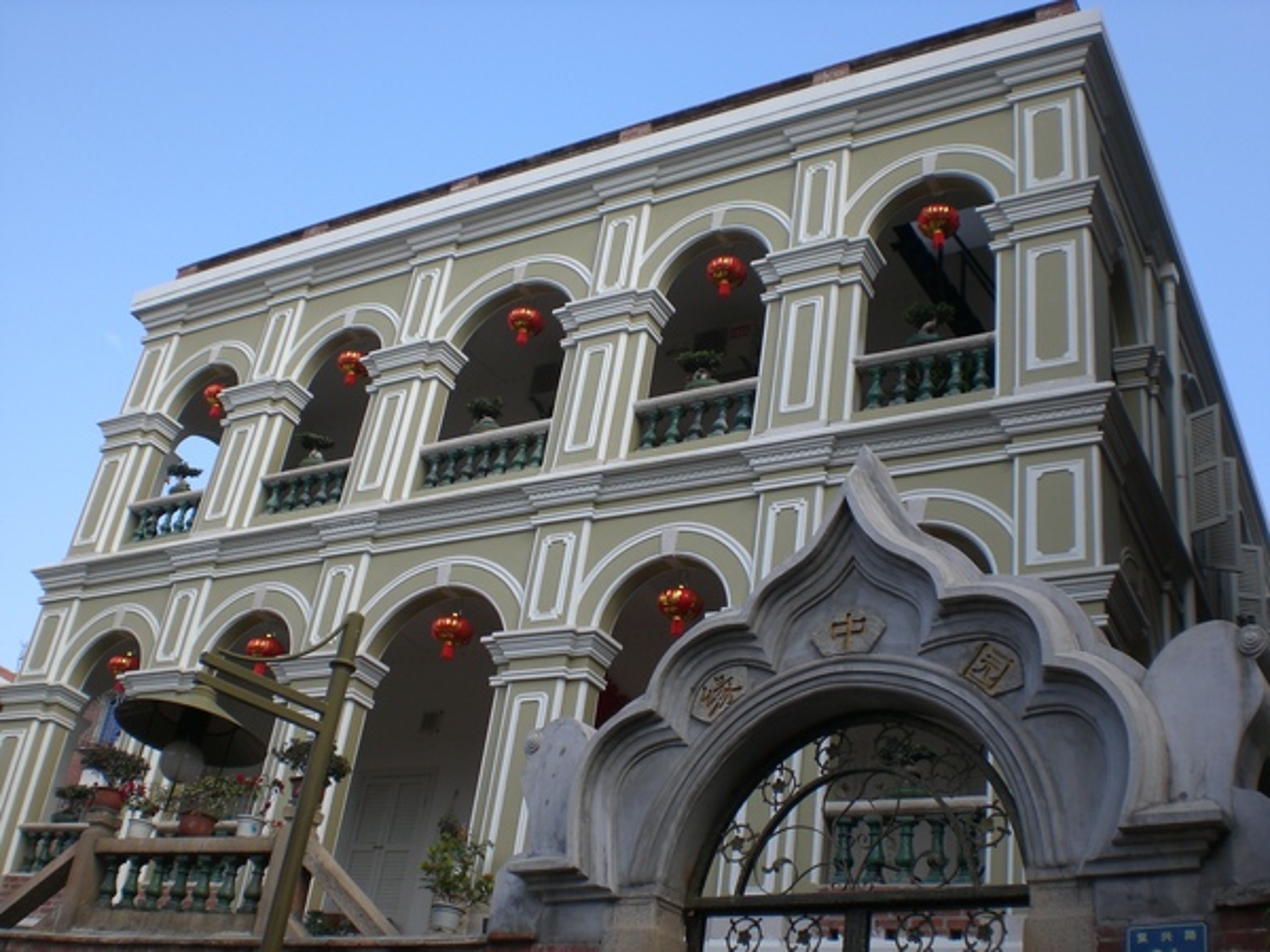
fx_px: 1394
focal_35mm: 38
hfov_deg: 49.0
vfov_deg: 37.7
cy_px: 476
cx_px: 635
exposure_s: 1/250
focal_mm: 6.3
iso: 50
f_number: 4.4
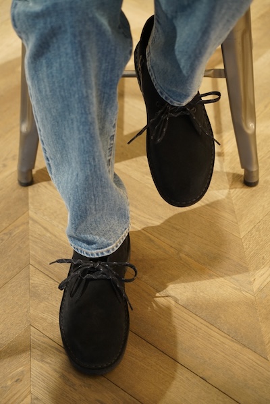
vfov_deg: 25.0
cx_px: 135
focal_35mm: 81
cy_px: 202
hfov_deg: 16.9
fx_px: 910
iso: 1600
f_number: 4
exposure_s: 1/160
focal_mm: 81
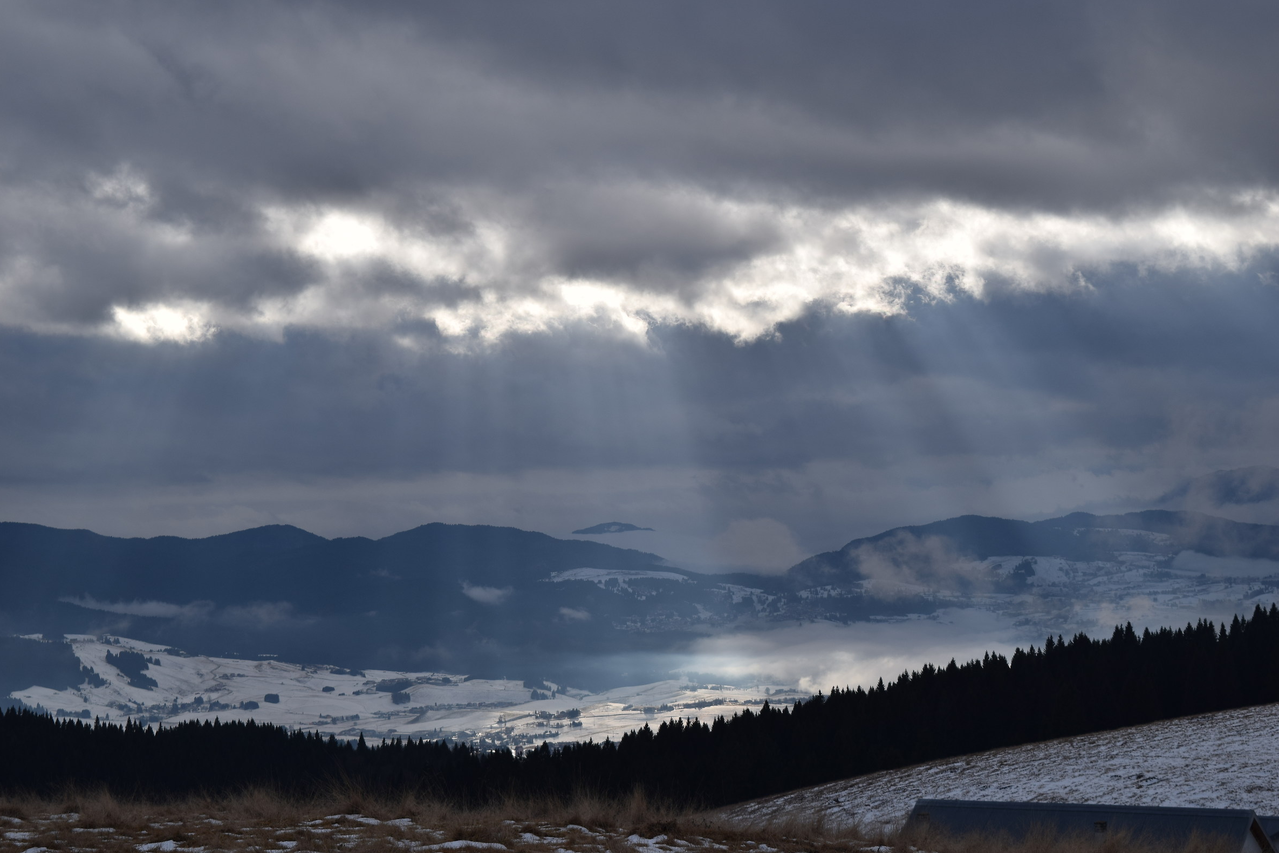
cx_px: 637
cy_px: 431
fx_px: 2967
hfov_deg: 24.3
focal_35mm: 84
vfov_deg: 16.4
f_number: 8
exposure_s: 1/640
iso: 100
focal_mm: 55
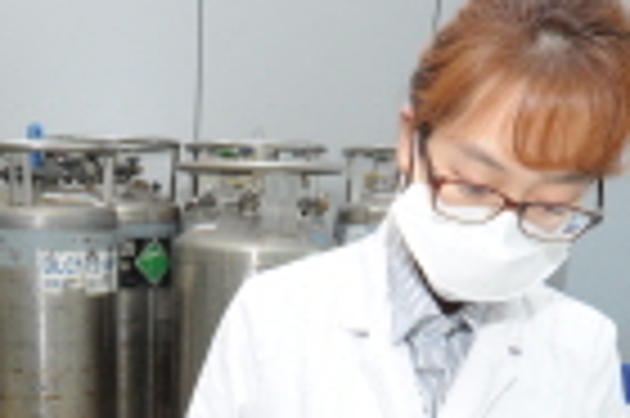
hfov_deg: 38.7
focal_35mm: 50
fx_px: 874
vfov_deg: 24.0
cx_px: 166
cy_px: 526
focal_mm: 14
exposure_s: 1/250
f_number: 7.1
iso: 2000
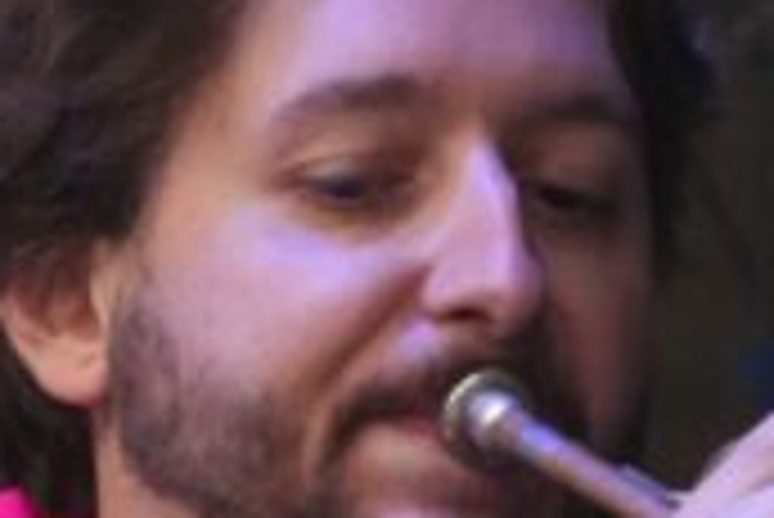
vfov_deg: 1.0
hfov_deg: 1.5
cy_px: 482
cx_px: 90
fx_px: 28791
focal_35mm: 1338
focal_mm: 200
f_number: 6.3
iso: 6400
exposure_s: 1/50
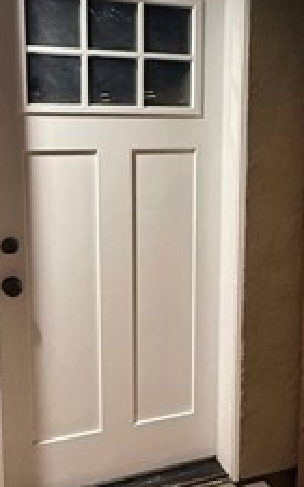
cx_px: 160
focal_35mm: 42
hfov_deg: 30.5
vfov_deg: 47.1
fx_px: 557
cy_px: 211
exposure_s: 1/60
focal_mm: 2.22
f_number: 2.2
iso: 500
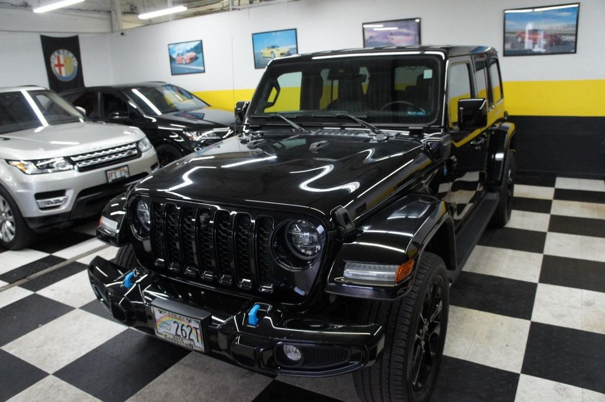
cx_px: 302
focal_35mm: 27
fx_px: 453
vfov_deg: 47.9
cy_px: 201
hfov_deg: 67.4
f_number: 3.5
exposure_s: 1/160
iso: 1600
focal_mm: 18
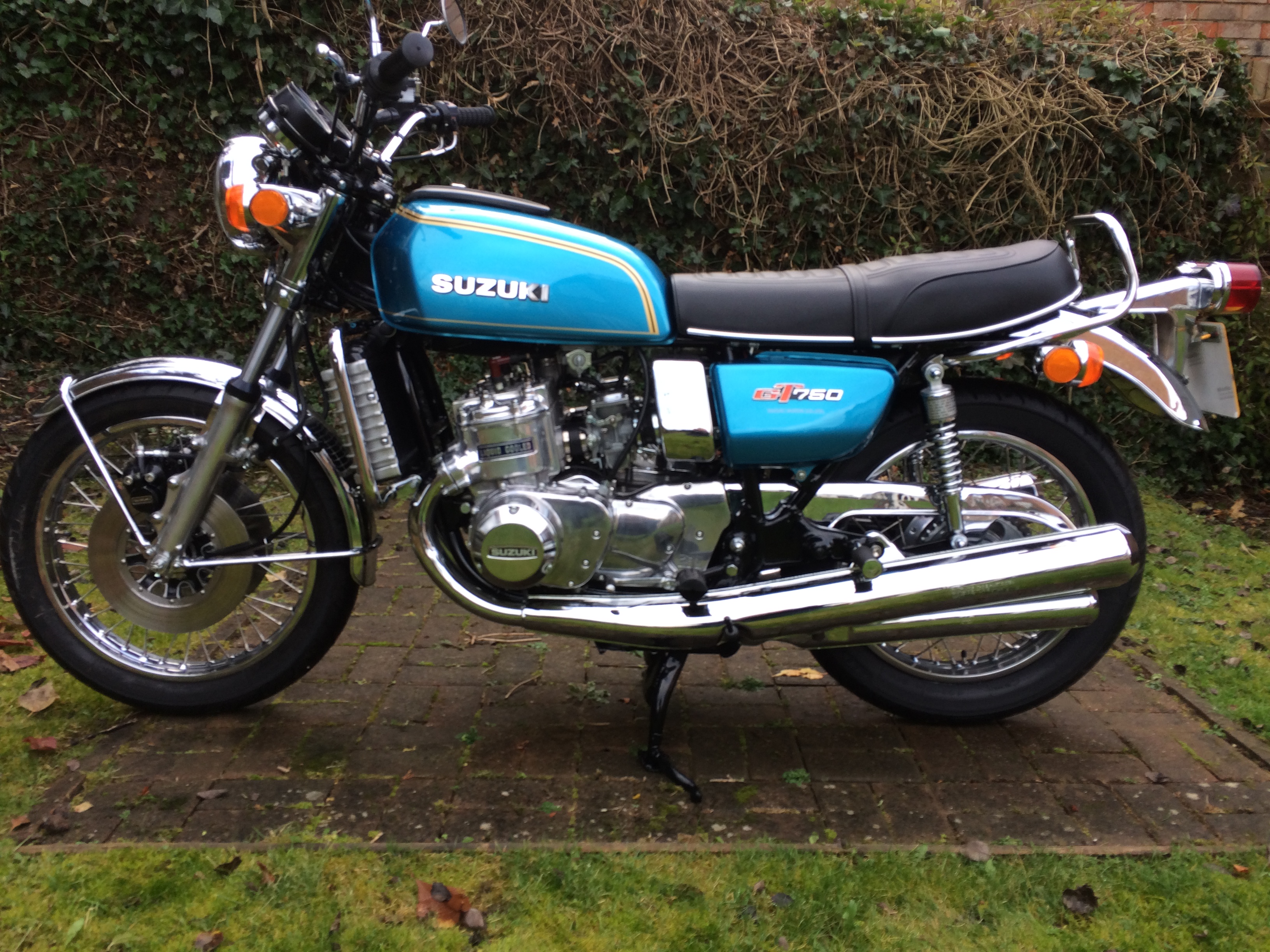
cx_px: 635
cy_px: 476
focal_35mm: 29
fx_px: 1064
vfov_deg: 48.2
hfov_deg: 61.7
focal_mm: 4.15
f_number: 2.2
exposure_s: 1/118
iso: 32
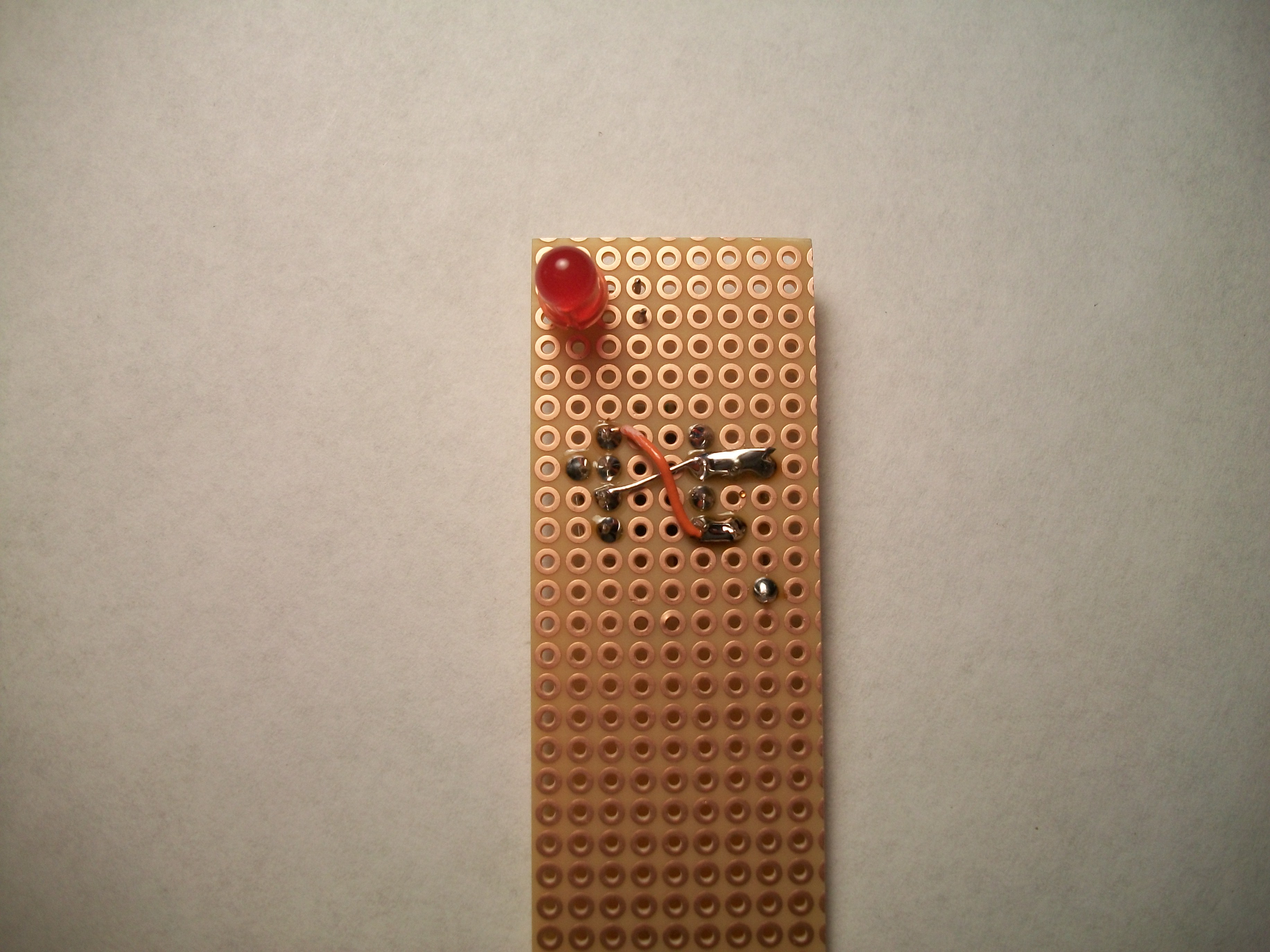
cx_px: 635
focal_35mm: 32
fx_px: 1174
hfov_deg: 56.8
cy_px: 476
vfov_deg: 44.2
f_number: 2.9
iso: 80
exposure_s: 1/200
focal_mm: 5.7
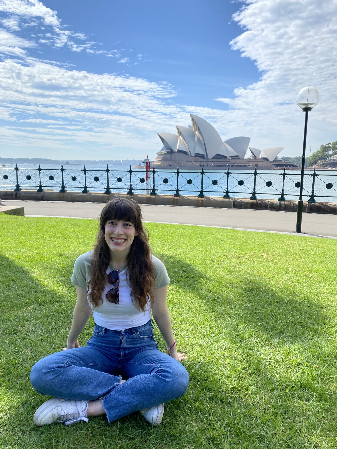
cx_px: 168
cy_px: 224
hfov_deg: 53.1
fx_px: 337
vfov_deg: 67.3
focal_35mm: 26
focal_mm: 4.25
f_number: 1.8
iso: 32
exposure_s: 1/3610
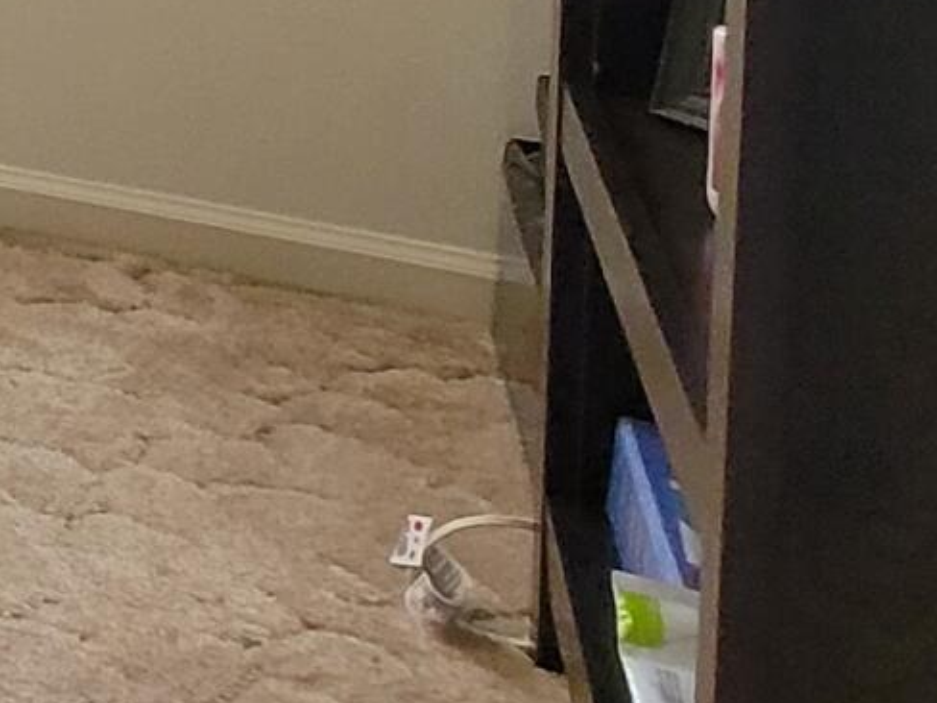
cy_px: -567
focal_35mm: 80
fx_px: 2165
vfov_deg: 15.7
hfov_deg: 14.1
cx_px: -1436
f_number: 2.2
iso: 250
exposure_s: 1/59
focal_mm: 2.2
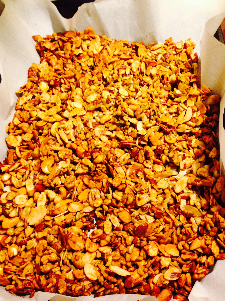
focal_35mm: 33
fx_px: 286
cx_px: 112
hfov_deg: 42.9
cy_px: 150
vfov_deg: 55.4
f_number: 2.4
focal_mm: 4.12
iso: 250
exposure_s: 1/20
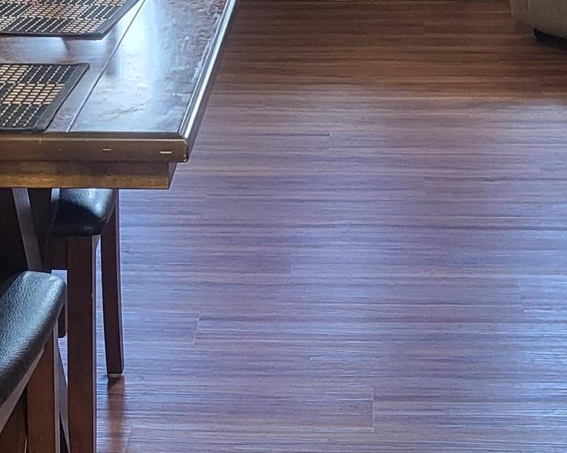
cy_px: -102
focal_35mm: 102
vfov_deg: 14.6
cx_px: 293
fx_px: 1711
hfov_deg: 18.8
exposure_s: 1/60
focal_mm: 4.25
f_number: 1.8
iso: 250
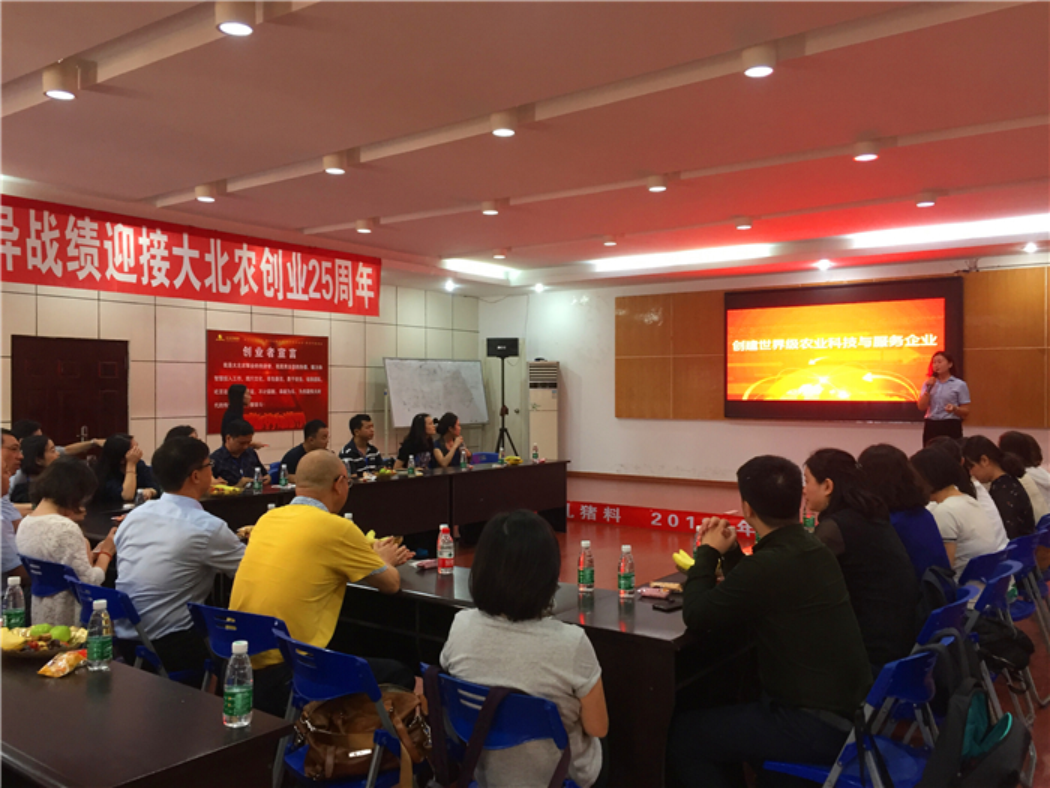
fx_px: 880
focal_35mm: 29
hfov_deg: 61.7
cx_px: 525
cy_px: 394
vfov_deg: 48.2
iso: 125
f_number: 2.2
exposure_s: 1/33
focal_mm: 4.15
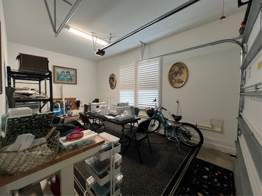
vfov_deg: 89.9
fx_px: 98
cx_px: 131
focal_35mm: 13
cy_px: 98
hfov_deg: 106.2
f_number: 1.8
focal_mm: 1.57
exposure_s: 1/60
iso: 160
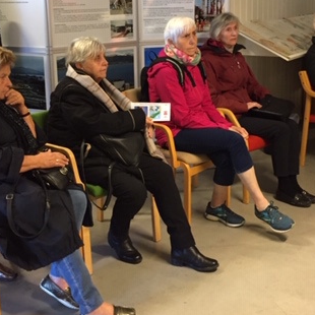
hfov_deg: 32.2
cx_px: 165
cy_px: 107
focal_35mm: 53
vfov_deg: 32.0
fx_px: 546
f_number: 2.2
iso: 250
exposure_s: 1/20
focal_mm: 4.15
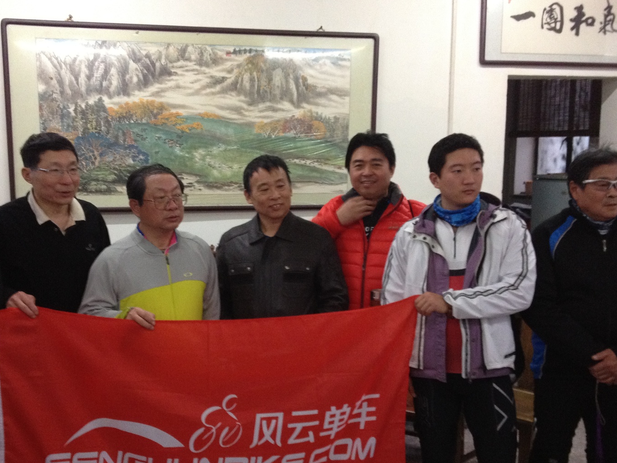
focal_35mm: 44
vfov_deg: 32.8
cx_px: 281
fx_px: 784
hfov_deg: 42.9
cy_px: 275
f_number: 2.4
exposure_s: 1/20
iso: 250
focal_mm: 4.28
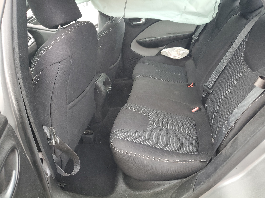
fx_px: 199
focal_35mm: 26
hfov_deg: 67.3
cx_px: 132
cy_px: 99
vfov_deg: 53.1
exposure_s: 1/120
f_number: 1.5
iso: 71
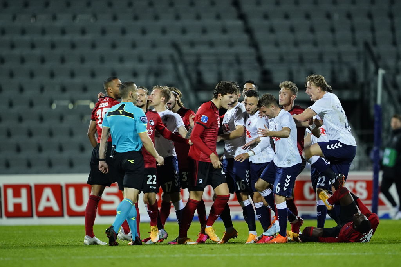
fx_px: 6684
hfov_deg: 3.4
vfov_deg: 2.3
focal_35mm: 600
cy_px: 134
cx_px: 200
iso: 3200
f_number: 2.8
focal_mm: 400
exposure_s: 1/1600
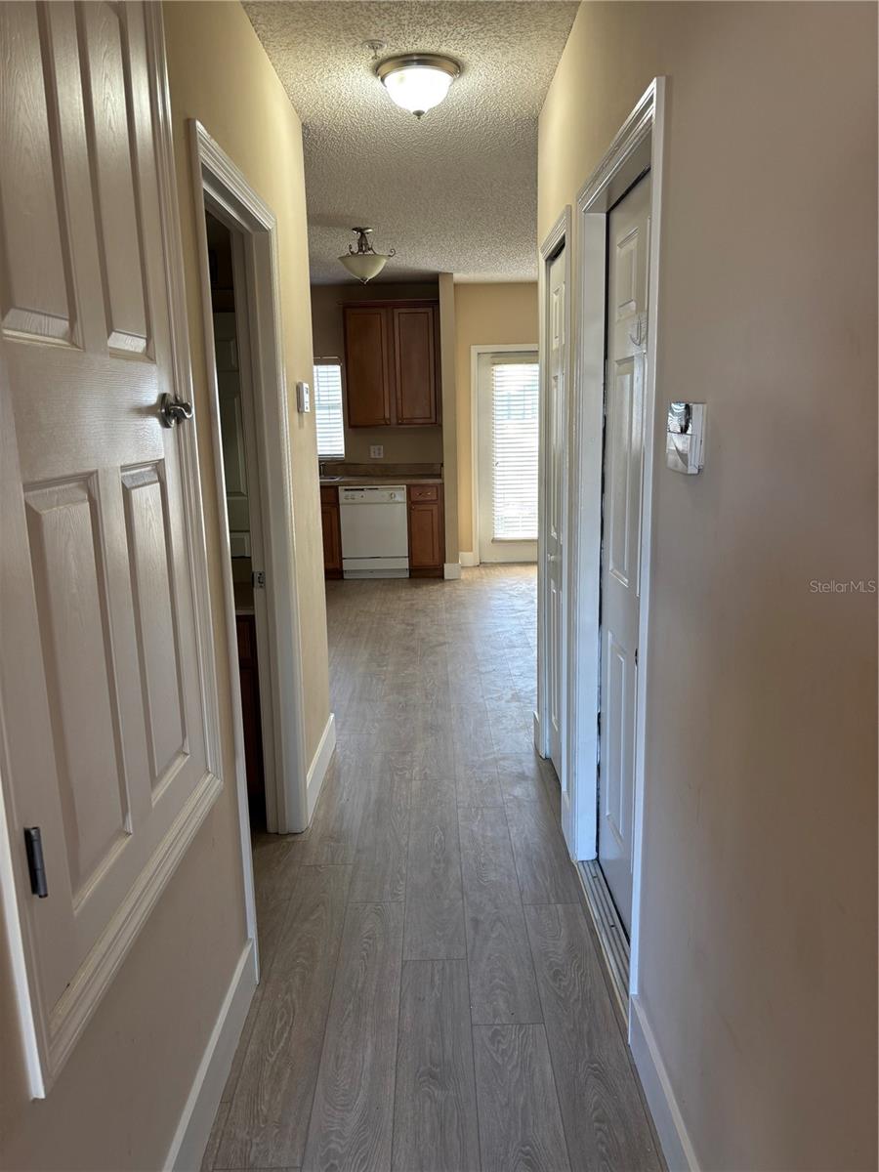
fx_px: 880
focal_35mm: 26
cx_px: 440
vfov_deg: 67.3
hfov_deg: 53.1
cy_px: 586
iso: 100
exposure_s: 1/60
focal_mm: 5.96
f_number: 1.6
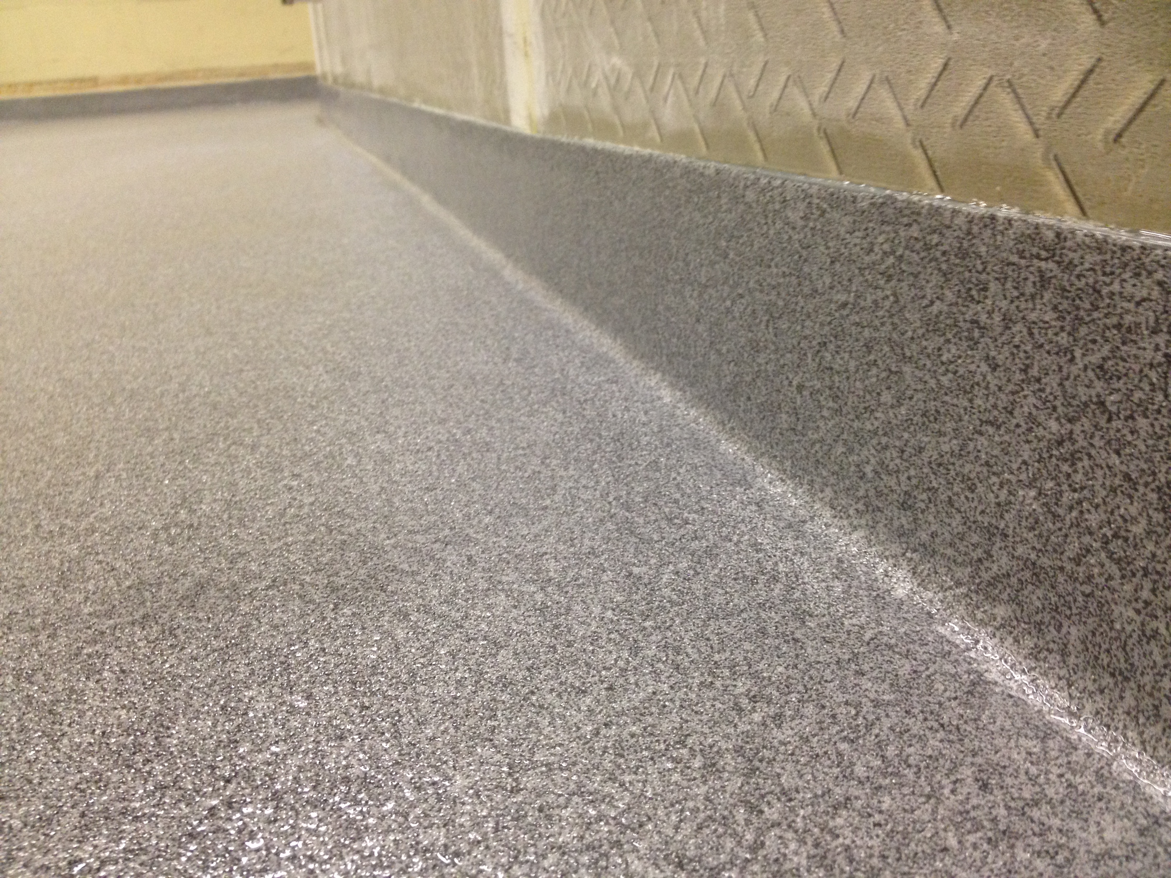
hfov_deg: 52.6
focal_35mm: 35
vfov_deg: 40.7
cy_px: 439
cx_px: 586
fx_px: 1184
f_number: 2.4
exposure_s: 1/20
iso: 200
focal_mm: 4.28
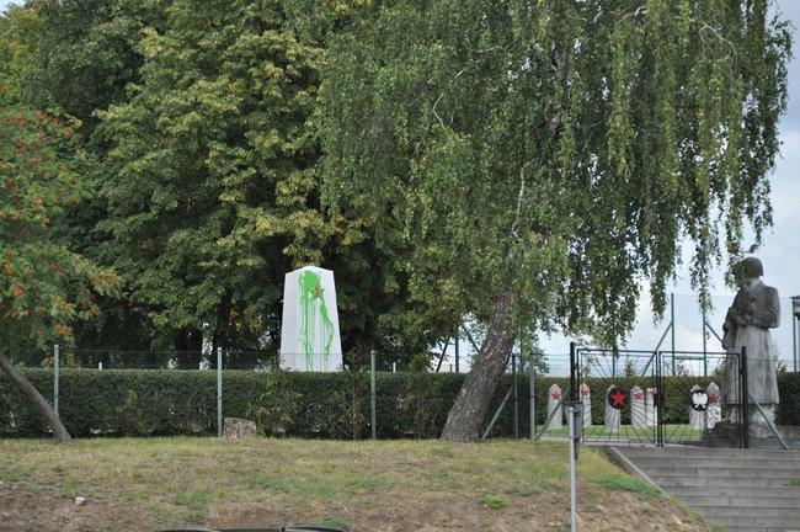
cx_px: 400
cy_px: 266
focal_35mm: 147
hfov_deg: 14.0
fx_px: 3263
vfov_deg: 9.3
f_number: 6.3
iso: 1600
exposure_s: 1/3200
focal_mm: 98
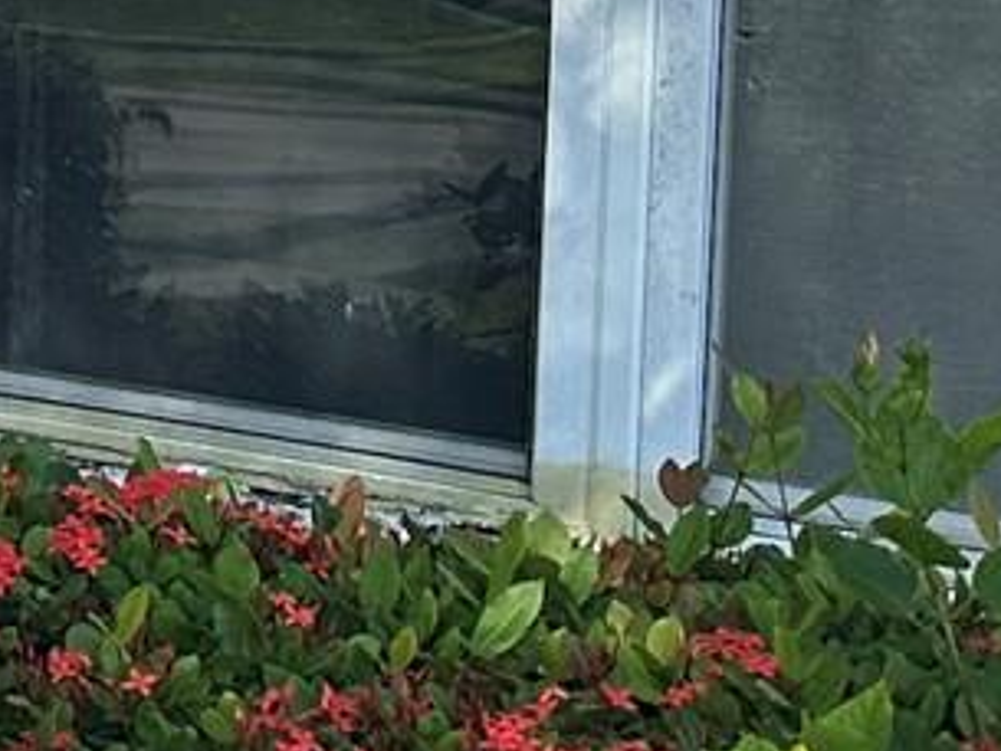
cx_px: -1615
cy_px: -423
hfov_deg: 10.2
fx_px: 4658
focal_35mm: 161
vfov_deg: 9.0
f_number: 1.78
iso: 80
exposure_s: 1/3247
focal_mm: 6.86
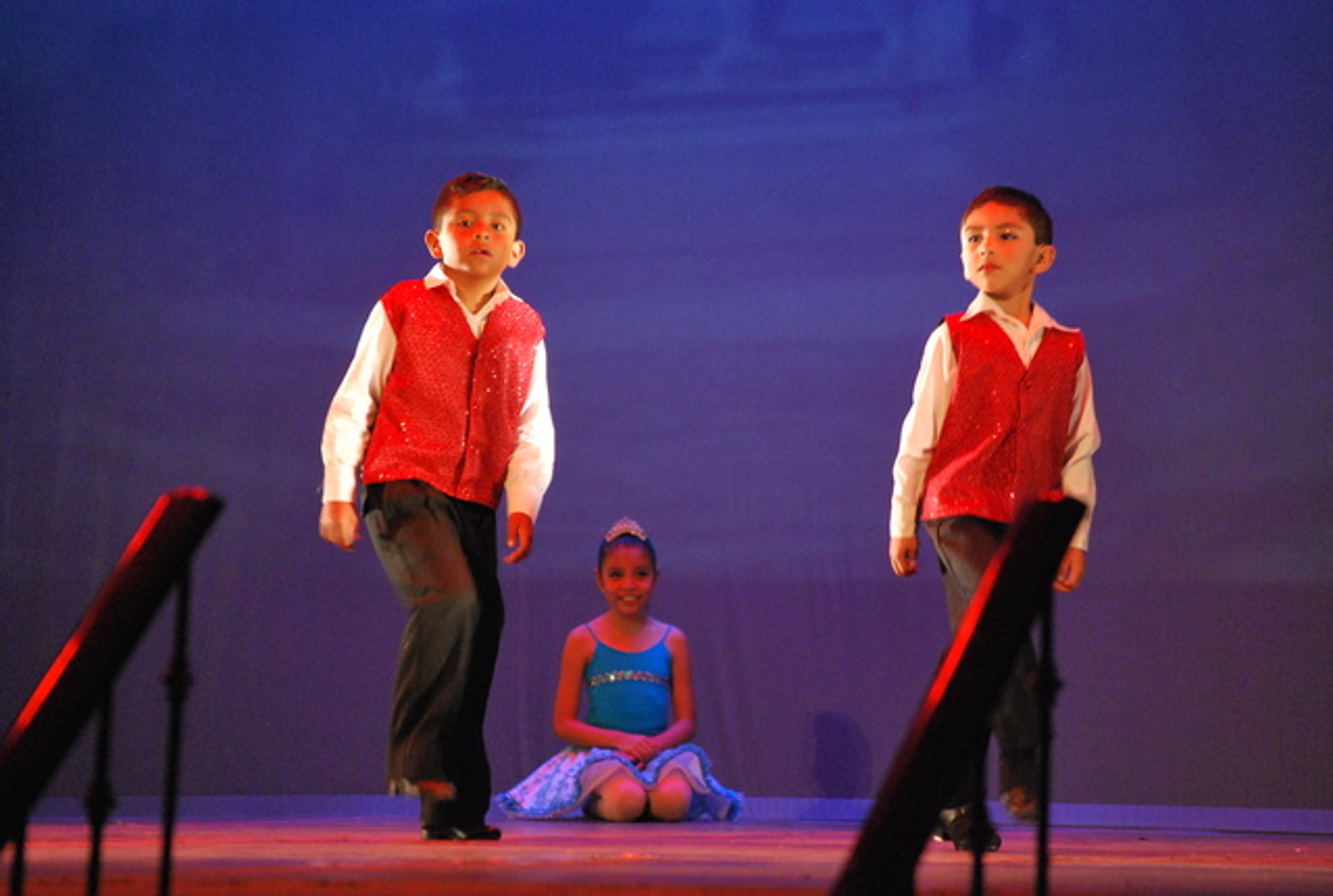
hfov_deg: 11.4
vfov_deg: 7.7
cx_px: 666
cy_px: 448
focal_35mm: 180
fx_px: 6681
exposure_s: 1/25
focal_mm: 120
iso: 1600
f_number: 4.8
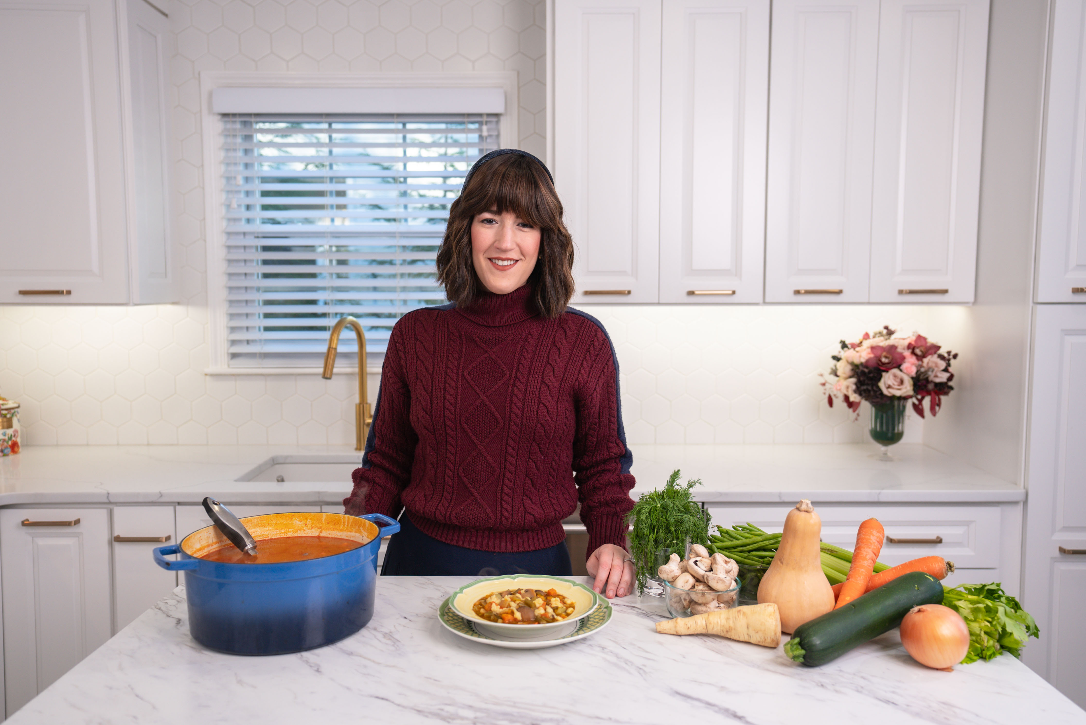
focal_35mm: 29
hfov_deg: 63.6
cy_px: 362
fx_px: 875
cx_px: 543
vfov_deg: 45.0
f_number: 2.8
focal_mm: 29
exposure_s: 1/200
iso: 200
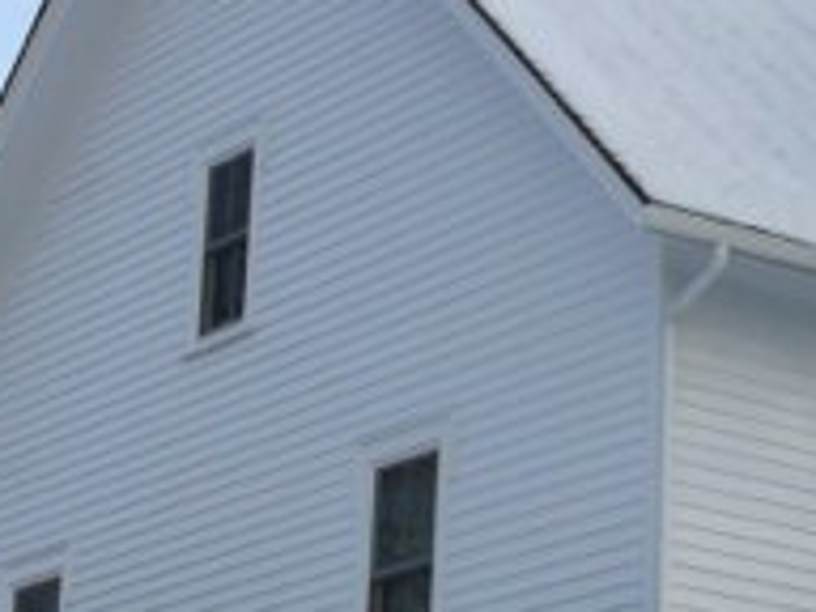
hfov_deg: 13.4
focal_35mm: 146
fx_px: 3442
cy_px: 489
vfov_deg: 10.1
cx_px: 756
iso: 100
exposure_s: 1/400
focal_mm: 7.4
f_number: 5.6
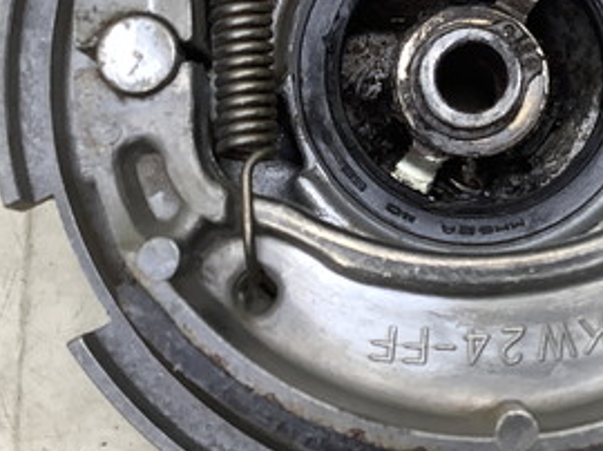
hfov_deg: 27.8
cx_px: 447
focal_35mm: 69
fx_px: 1201
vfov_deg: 21.0
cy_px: 92
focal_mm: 3.3
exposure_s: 1/60
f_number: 2.4
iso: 100
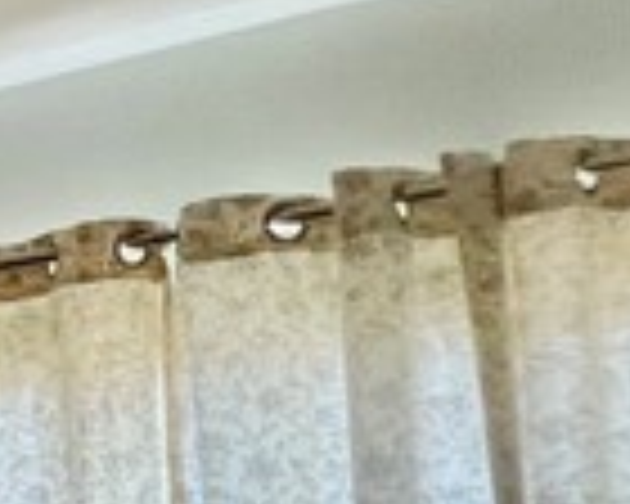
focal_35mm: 93
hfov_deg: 11.8
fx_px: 1734
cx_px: -1202
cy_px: 482
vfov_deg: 16.3
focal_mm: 1.57
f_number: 1.8
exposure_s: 1/120
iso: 64
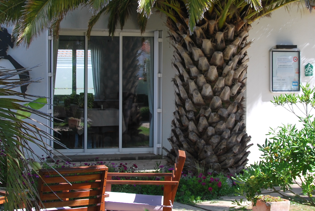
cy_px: 71
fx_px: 728
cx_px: 179
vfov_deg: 16.4
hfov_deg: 24.4
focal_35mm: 83
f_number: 6.3
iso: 100
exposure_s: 1/160
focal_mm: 25
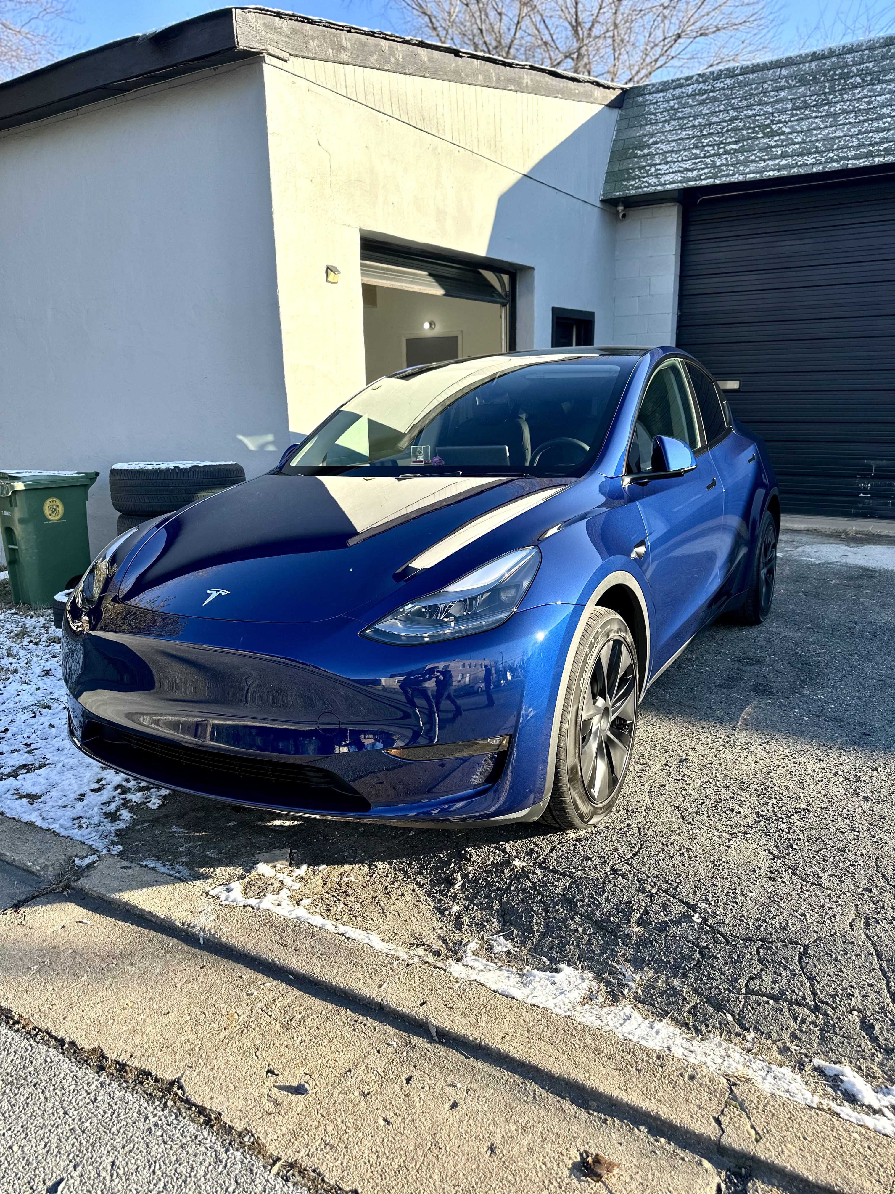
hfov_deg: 56.8
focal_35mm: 24
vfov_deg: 71.6
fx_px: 827
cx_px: 448
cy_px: 597
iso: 80
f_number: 1.78
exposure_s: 1/952
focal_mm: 6.86
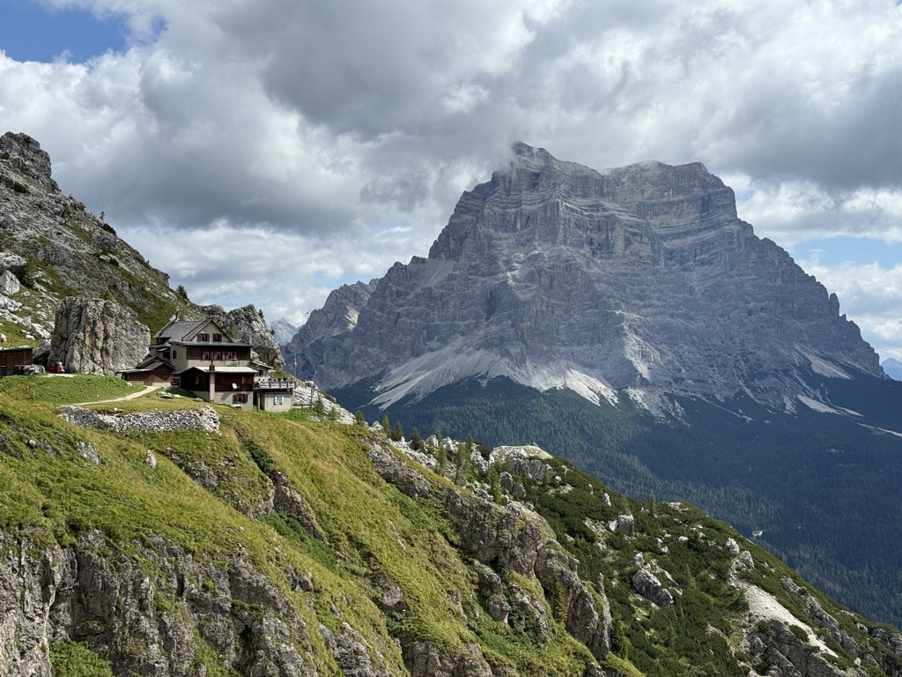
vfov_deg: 30.3
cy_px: 338
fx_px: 1251
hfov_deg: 39.7
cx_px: 451
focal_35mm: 48
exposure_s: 1/7143
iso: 64
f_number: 1.78
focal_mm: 6.76
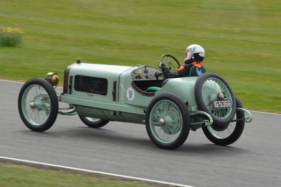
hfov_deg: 11.0
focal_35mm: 188
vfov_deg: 7.3
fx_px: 1464
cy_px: 94
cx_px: 140
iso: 400
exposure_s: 1/320
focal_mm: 125
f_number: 13
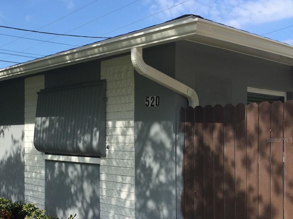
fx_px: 381
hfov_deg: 40.6
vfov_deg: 32.0
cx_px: 66
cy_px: 140
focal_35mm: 45
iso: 32
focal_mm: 4.15
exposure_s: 1/1412
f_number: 2.2
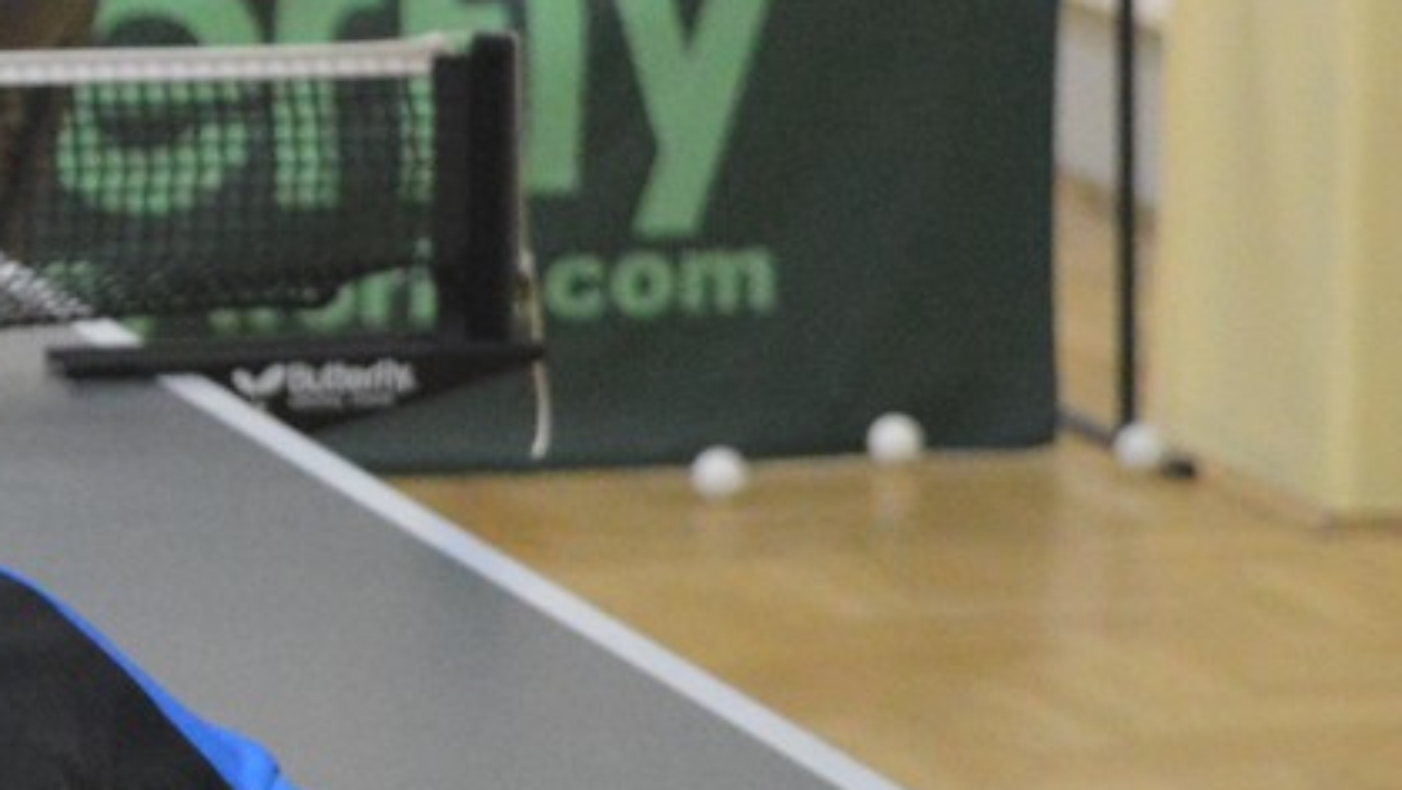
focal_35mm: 280
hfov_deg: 7.5
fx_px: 10412
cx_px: -1021
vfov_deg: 4.3
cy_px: 305
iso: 3200
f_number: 5
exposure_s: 1/100
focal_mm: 46
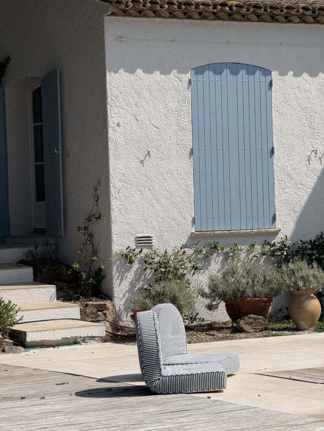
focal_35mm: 120
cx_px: 162
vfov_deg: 16.4
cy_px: 216
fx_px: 1498
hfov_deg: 12.3
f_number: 2.8
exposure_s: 1/2212
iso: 50
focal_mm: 15.66
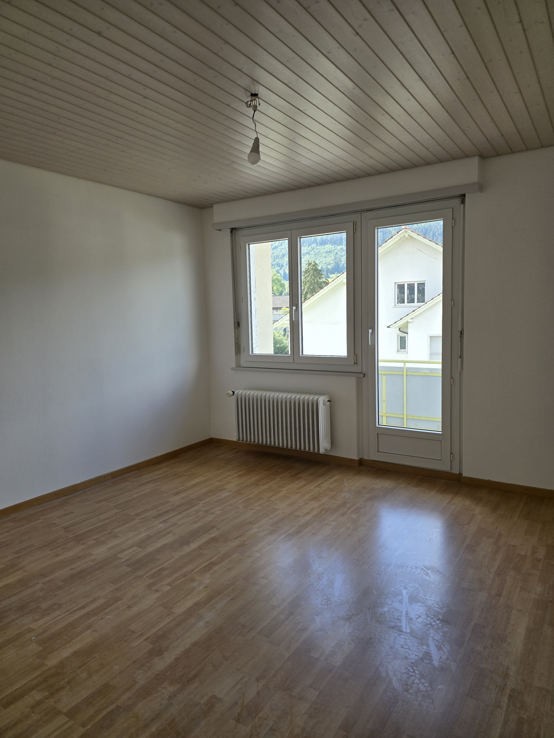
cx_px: 277
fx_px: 491
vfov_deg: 73.9
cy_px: 369
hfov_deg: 58.9
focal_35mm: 23
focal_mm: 6.3
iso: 25
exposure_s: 1/180
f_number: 1.7
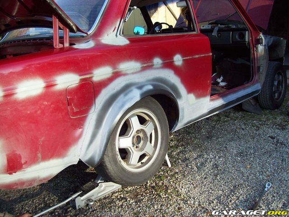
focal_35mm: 36
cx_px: 144
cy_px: 108
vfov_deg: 39.7
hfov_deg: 51.4
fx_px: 301
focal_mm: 6
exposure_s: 1/269
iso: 80
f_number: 2.7
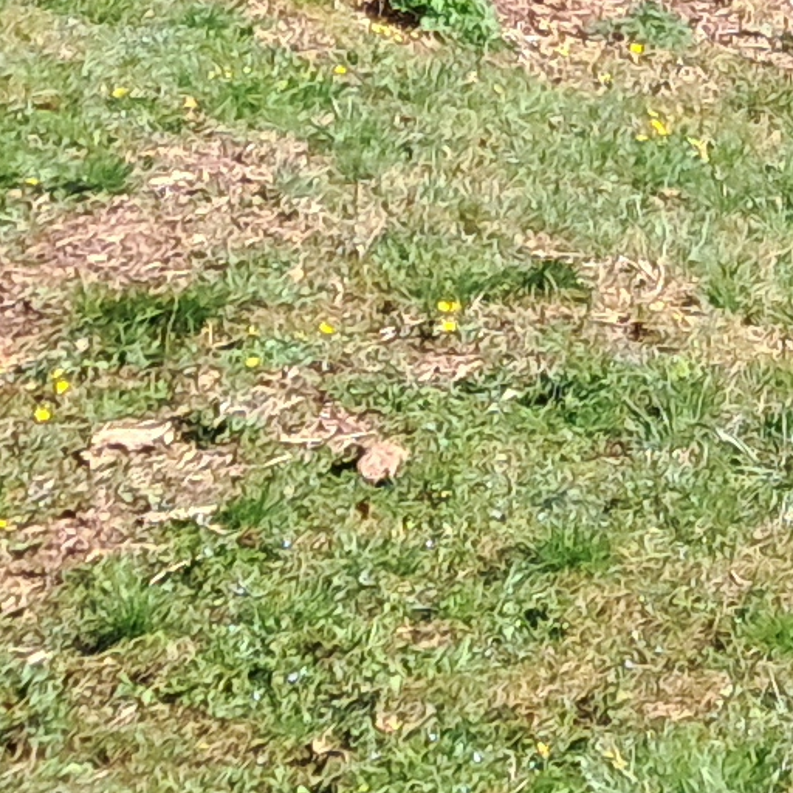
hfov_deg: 7.8
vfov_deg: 8.7
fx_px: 4924
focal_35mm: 190
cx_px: 2472
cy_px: -788
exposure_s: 1/297
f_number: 1.8
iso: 50
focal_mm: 4
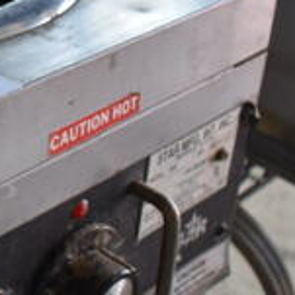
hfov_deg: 16.5
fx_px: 897
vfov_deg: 18.7
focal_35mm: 93
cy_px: 115
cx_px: -184
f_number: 3.5
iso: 560
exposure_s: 1/250
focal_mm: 18
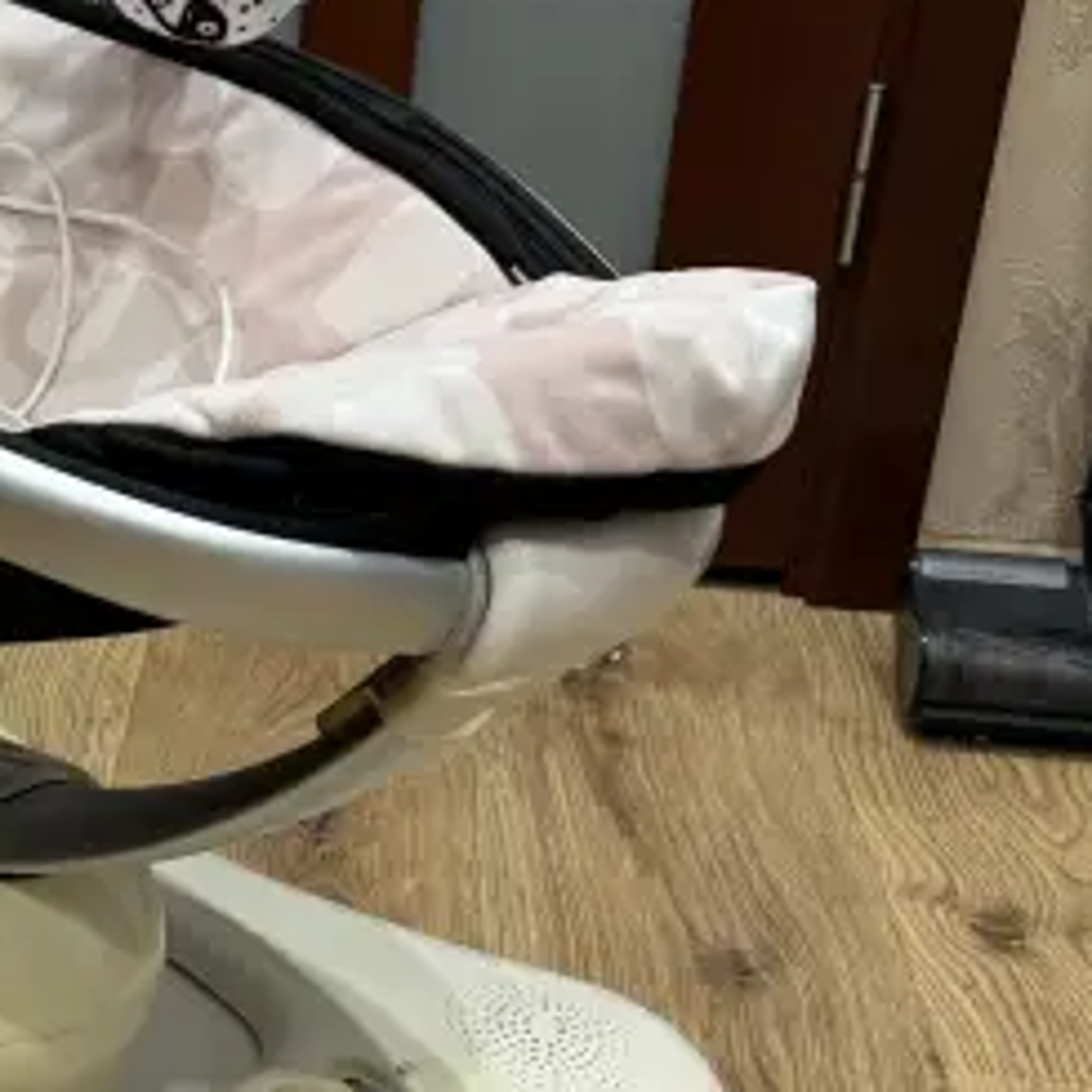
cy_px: 695
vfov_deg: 26.4
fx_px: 2320
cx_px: -140
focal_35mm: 65
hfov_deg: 24.5
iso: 200
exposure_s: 1/50
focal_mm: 6.86
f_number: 1.78
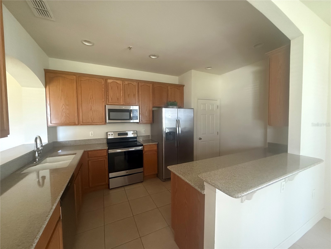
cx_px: 166
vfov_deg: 85.7
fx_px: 134
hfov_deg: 102.1
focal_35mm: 14
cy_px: 124
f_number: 2.2
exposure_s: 1/60
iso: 1000
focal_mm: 2.22
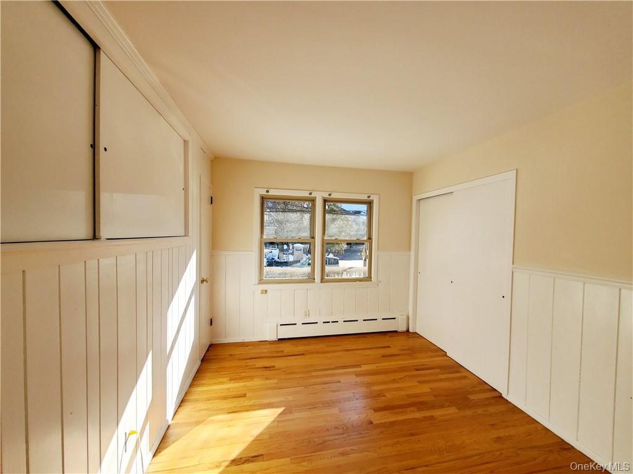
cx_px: 316
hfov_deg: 106.2
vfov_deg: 89.9
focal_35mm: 13
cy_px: 237
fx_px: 238
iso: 50
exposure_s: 1/171
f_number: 2.2
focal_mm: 1.8
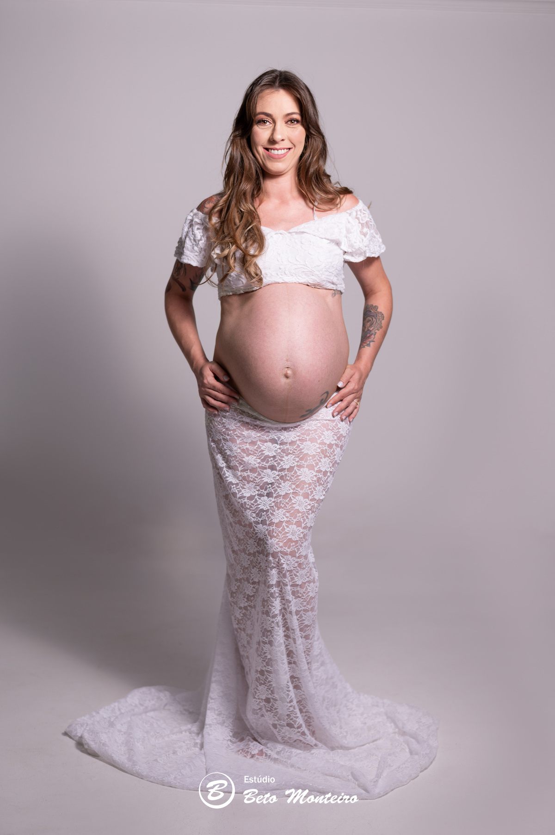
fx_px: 1158
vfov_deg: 39.6
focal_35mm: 50
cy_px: 418
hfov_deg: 27.0
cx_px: 278
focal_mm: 50
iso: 125
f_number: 2.5
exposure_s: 1/200
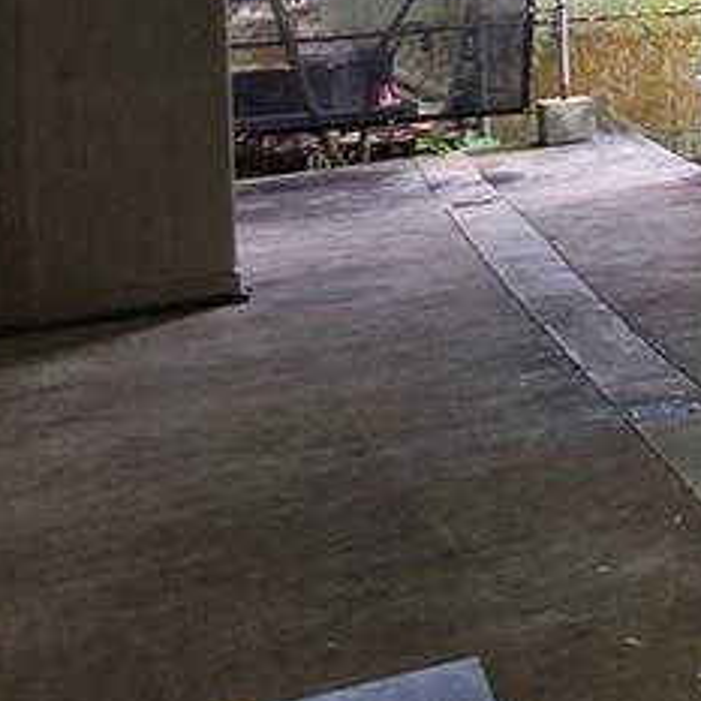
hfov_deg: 12.9
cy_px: -120
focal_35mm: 79
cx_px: 1892
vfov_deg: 20.6
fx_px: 1810
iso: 50
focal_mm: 2.2
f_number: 1.9
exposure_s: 1/120
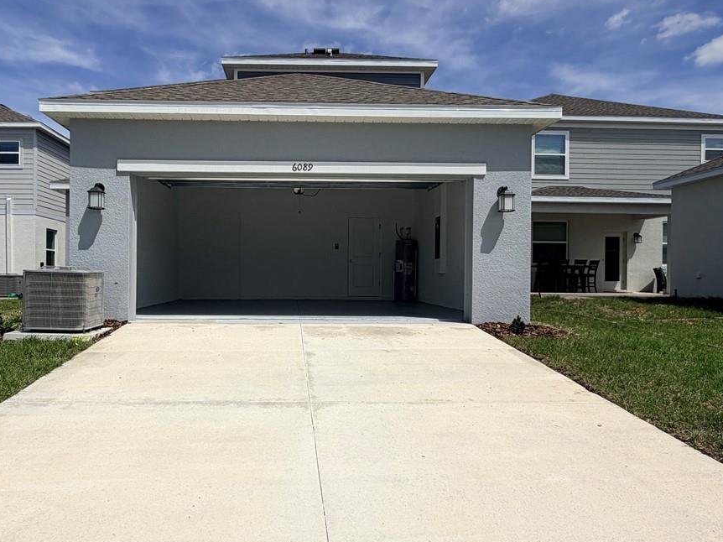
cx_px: 304
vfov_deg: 53.0
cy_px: 279
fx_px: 543
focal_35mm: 26
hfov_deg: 66.9
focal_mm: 2.22
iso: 20
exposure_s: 1/2410
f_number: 2.2
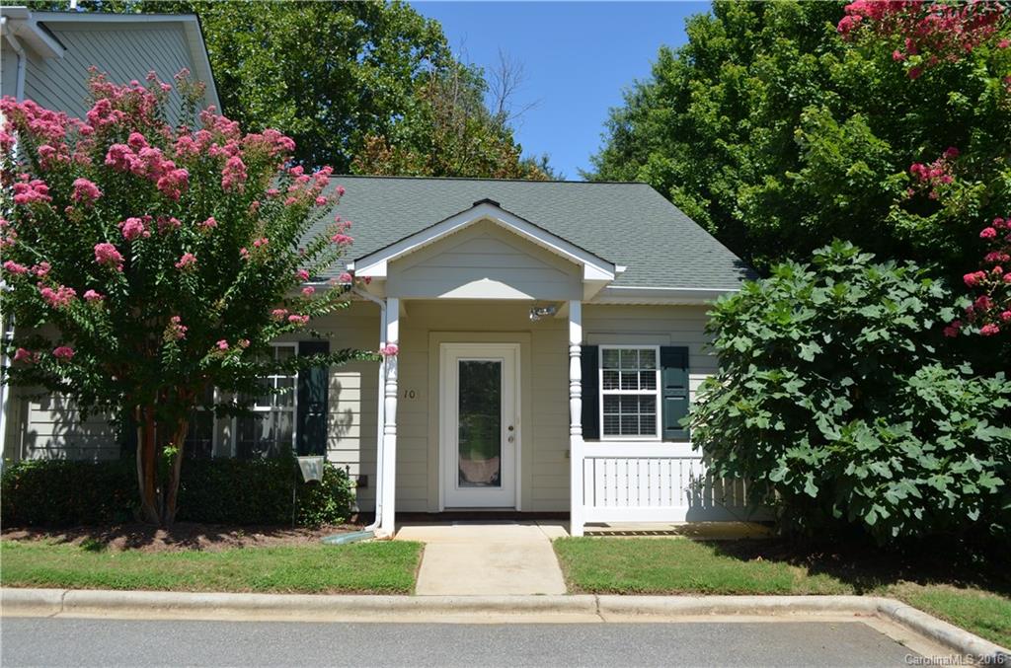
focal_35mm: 30
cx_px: 506
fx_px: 840
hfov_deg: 62.1
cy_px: 334
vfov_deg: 43.4
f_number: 8
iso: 100
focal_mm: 20
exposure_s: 1/250
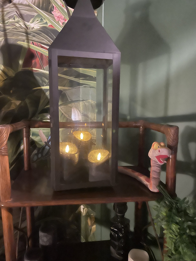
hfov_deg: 53.1
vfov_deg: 67.3
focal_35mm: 26
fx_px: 196
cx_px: 98
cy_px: 130
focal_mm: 4.2
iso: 1250
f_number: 1.6
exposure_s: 1/16
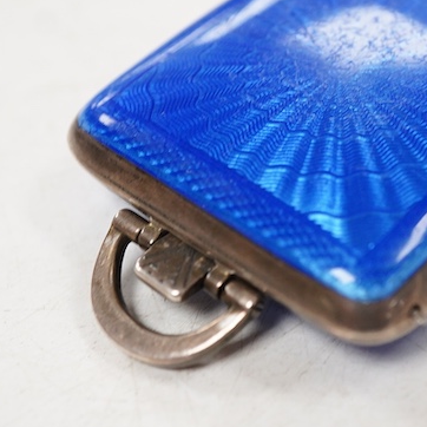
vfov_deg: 18.2
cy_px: 136
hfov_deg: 18.2
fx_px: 1326
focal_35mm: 95
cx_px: 307
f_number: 8
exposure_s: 1/125
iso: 1250
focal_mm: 30
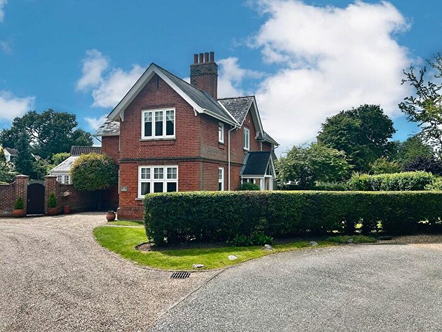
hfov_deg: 67.3
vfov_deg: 53.1
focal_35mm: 26
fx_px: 332
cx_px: 221
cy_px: 166
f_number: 1.5
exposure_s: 1/5882
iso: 50
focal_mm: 5.7
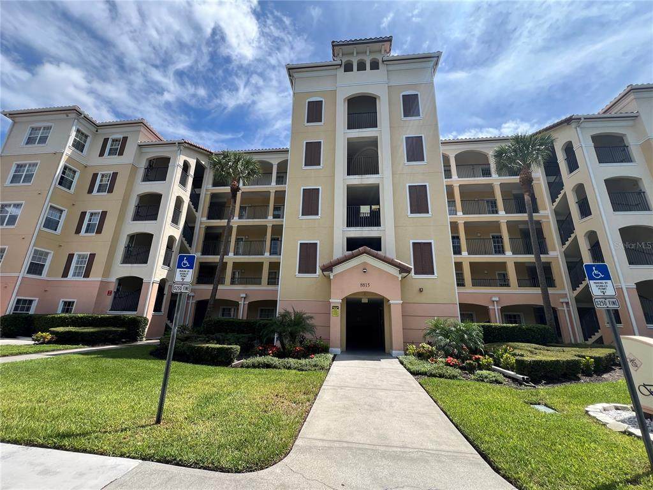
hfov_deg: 106.2
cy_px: 245
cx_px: 326
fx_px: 245
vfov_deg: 89.9
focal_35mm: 13
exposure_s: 1/803
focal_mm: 1.57
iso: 32
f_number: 1.8
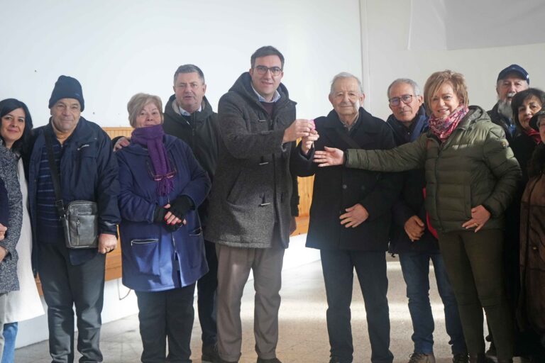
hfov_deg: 31.0
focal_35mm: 65
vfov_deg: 20.9
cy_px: 182
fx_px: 984
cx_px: 272
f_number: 5.6
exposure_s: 1/160
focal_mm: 65
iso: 4000
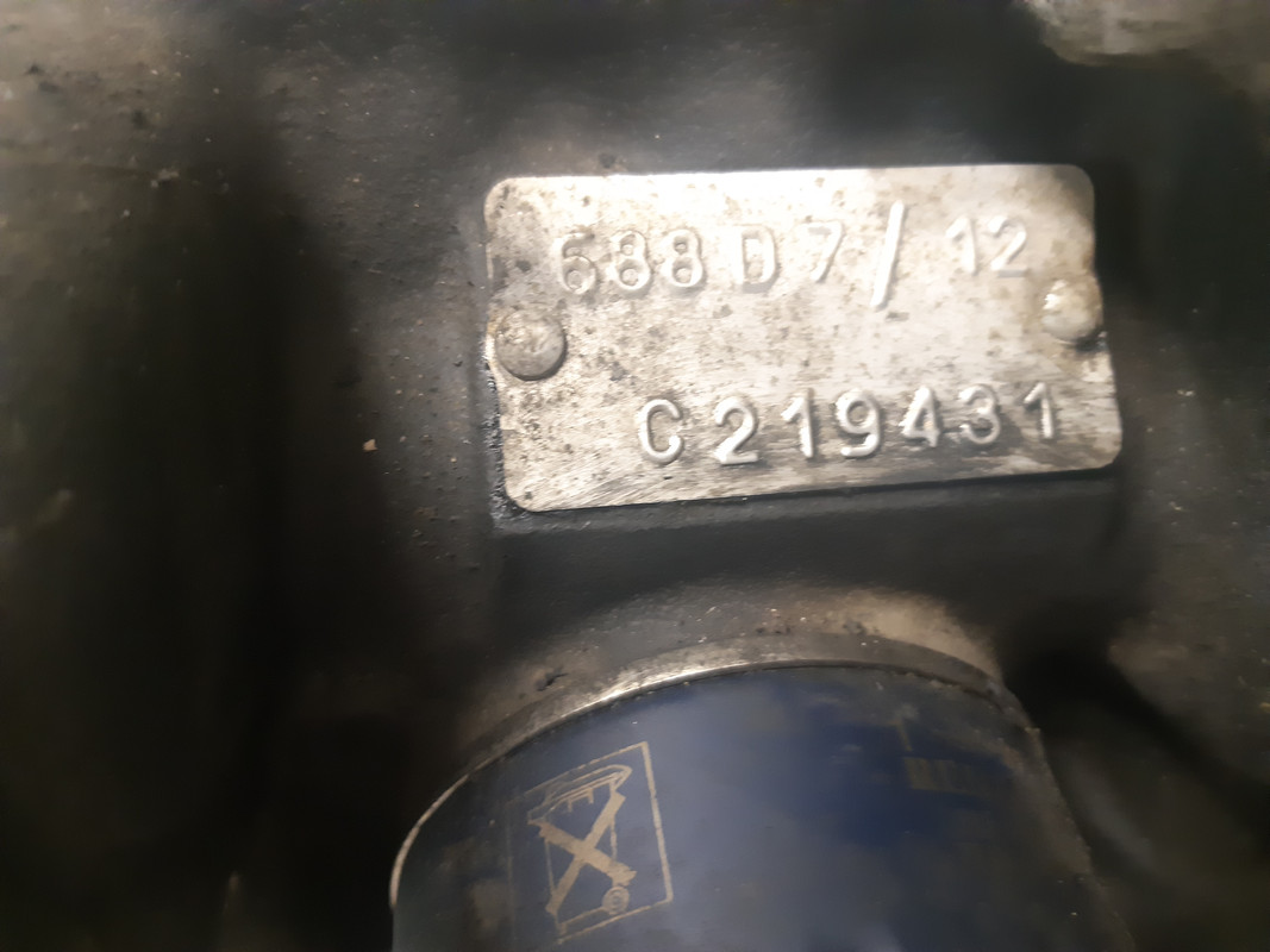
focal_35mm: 26
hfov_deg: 67.3
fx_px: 954
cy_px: 476
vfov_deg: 53.1
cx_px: 635
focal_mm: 3.93
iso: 640
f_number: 1.7
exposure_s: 1/17
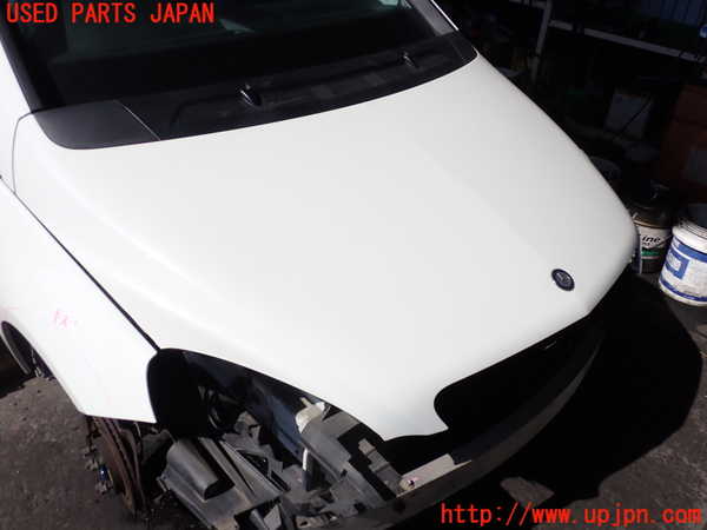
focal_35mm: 30
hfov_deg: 60.0
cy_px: 265
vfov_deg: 46.8
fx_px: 613
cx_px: 354
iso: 100
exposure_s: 1/250
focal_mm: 5.4
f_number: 9
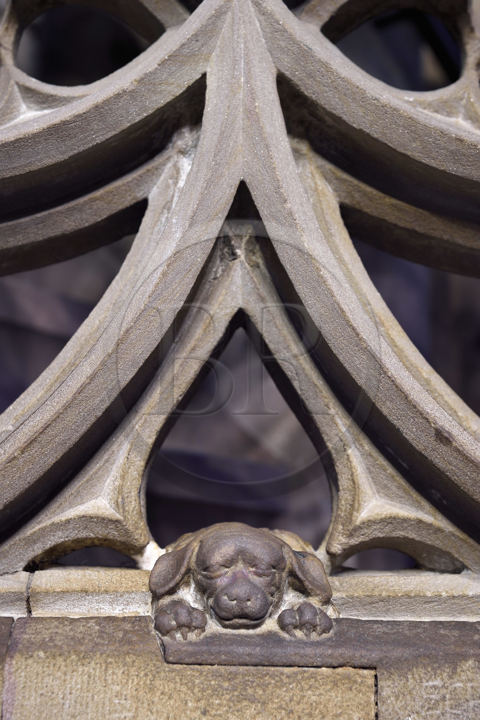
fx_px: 1040
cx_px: 240
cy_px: 360
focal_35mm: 52
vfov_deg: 38.2
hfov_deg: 26.0
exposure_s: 1/2.5
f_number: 6.3
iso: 400
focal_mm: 52
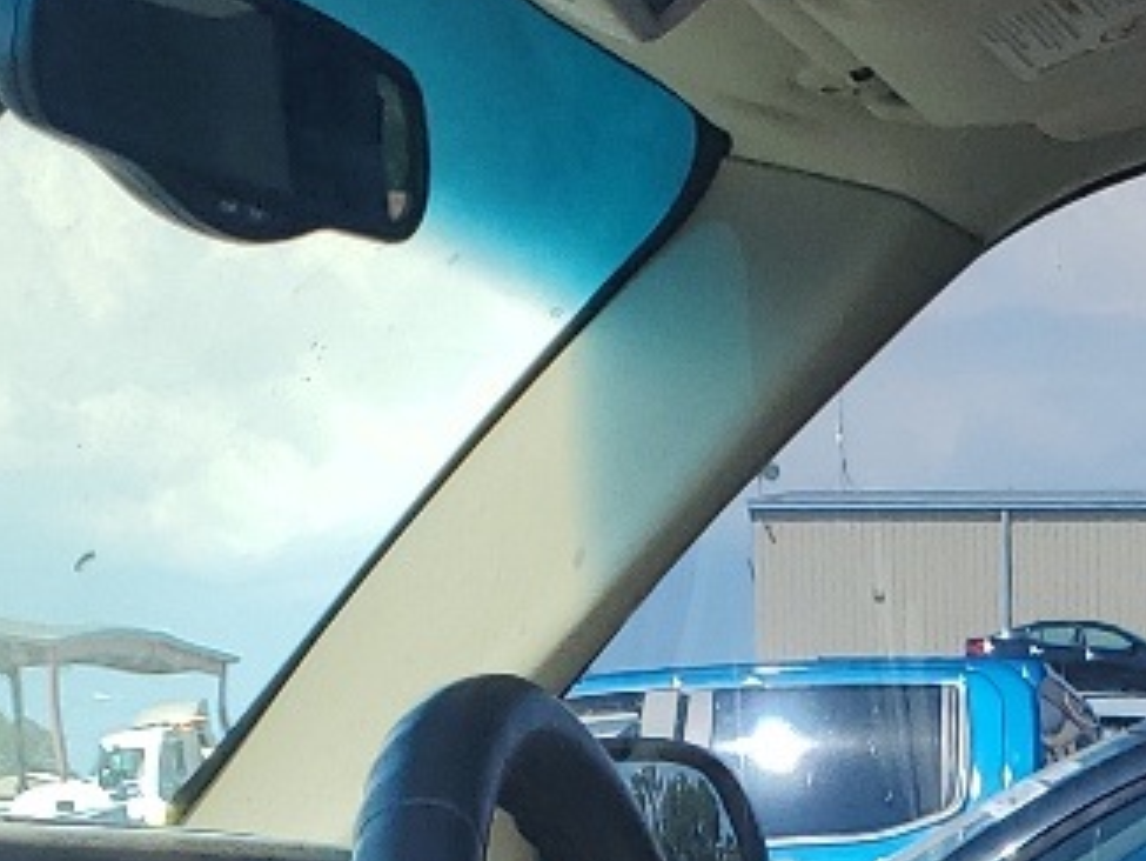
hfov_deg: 15.1
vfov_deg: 10.4
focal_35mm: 128
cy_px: 1902
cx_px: 1150
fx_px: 4239
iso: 50
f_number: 1.5
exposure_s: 1/1429
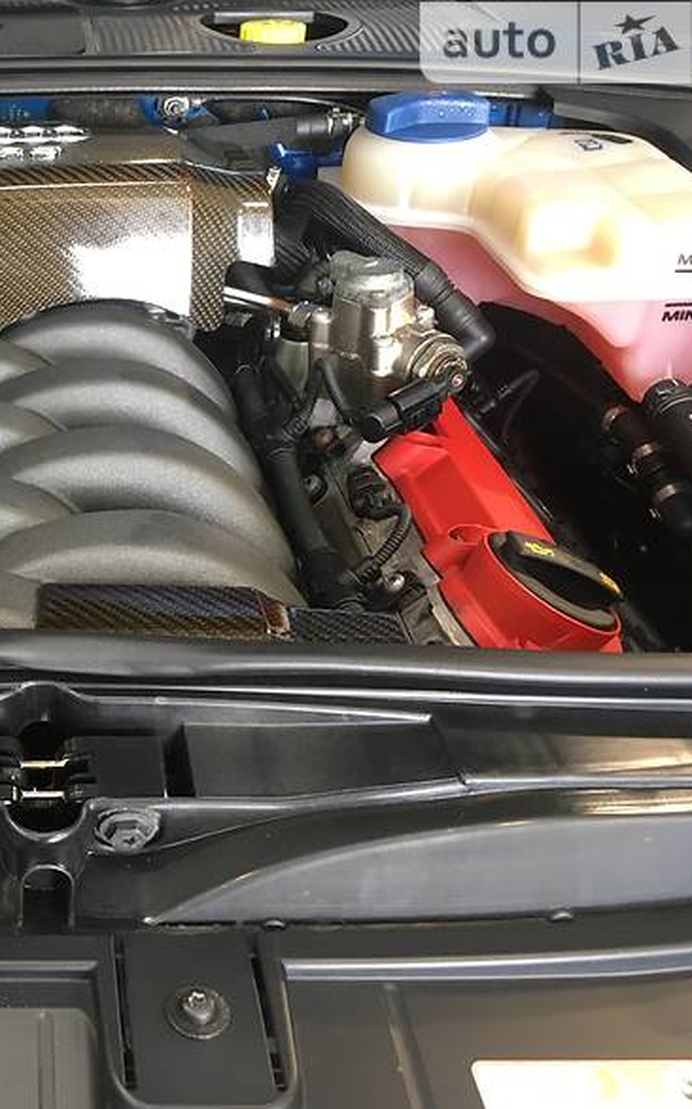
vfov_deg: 47.2
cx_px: -36
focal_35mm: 42
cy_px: 547
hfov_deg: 28.2
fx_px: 1268
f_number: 2.2
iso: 100
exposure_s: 1/33
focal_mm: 4.2
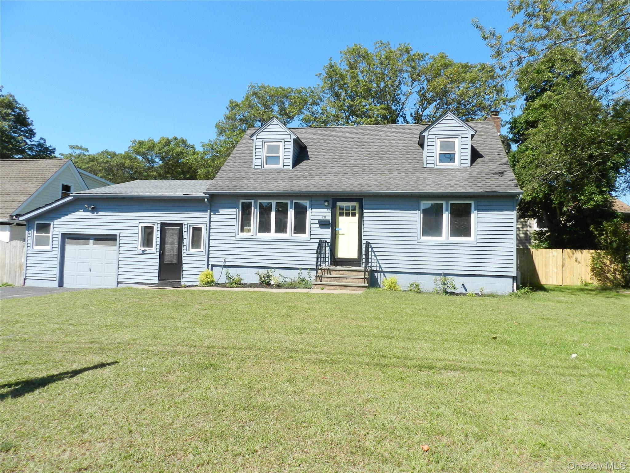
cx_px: 315
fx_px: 419
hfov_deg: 73.9
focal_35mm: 23
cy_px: 236
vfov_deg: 58.9
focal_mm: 4
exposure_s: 1/640
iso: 160
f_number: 4
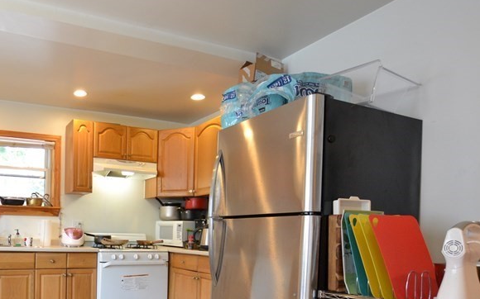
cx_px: 106
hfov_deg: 63.4
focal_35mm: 27
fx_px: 353
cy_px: 231
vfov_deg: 44.2
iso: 640
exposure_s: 1/60
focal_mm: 10
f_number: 3.5
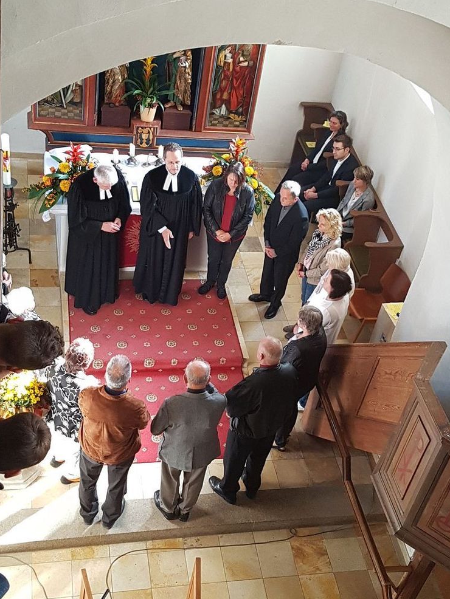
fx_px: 468
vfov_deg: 65.3
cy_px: 299
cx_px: 231
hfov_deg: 51.4
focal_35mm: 27
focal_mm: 4.2
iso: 160
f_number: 1.7
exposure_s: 1/50
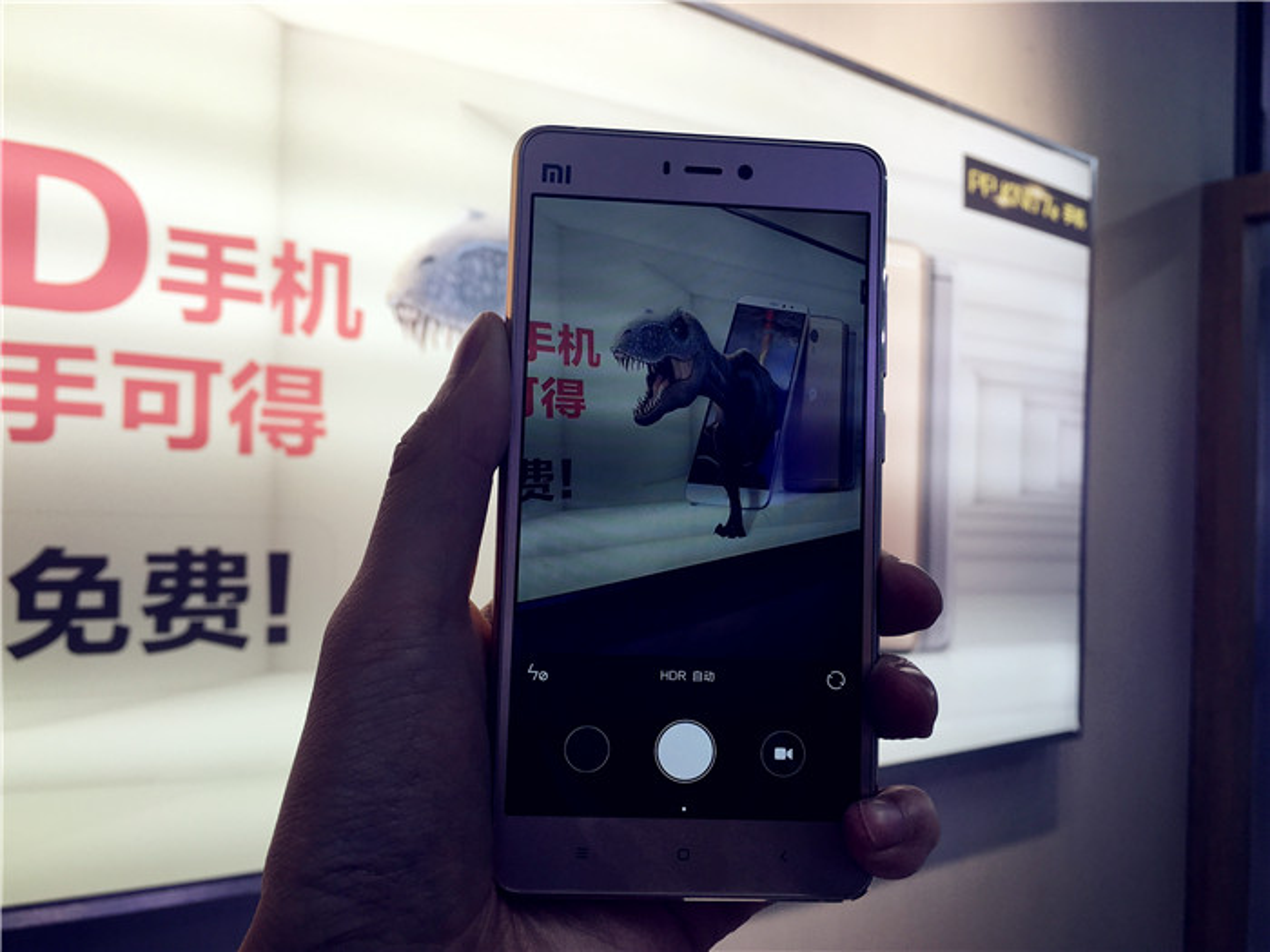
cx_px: 635
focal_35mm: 29
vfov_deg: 48.2
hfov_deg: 61.7
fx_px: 1064
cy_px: 476
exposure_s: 1/184
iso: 25
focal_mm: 4.15
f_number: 2.2
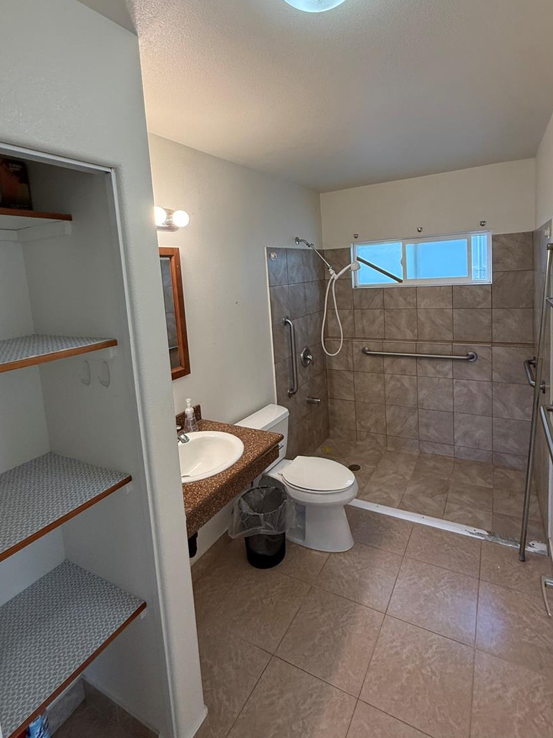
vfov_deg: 98.1
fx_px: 320
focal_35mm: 15
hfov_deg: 81.7
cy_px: 358
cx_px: 288
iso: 160
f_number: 2.2
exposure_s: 1/120
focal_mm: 2.22
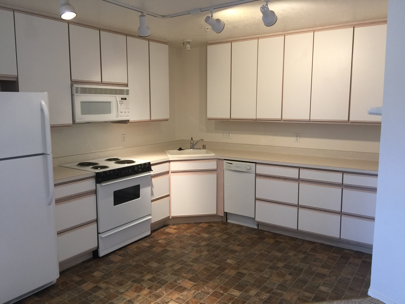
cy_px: 152
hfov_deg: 61.7
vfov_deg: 48.2
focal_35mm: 29
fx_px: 339
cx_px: 202
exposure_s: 1/30
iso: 50
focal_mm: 4.15
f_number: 2.2
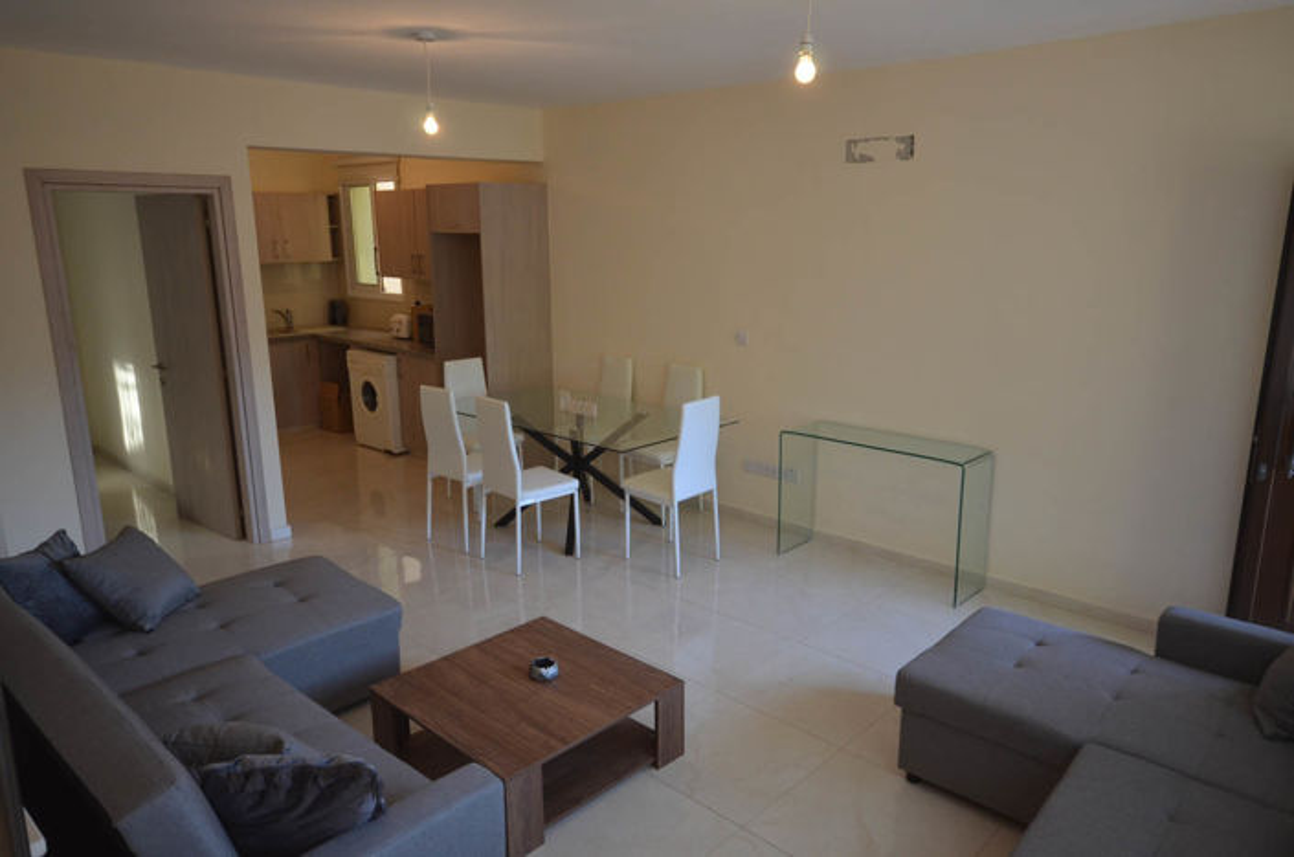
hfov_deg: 73.9
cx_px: 647
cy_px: 428
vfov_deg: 52.9
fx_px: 861
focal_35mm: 24
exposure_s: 1/60
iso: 500
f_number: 5
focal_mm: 16
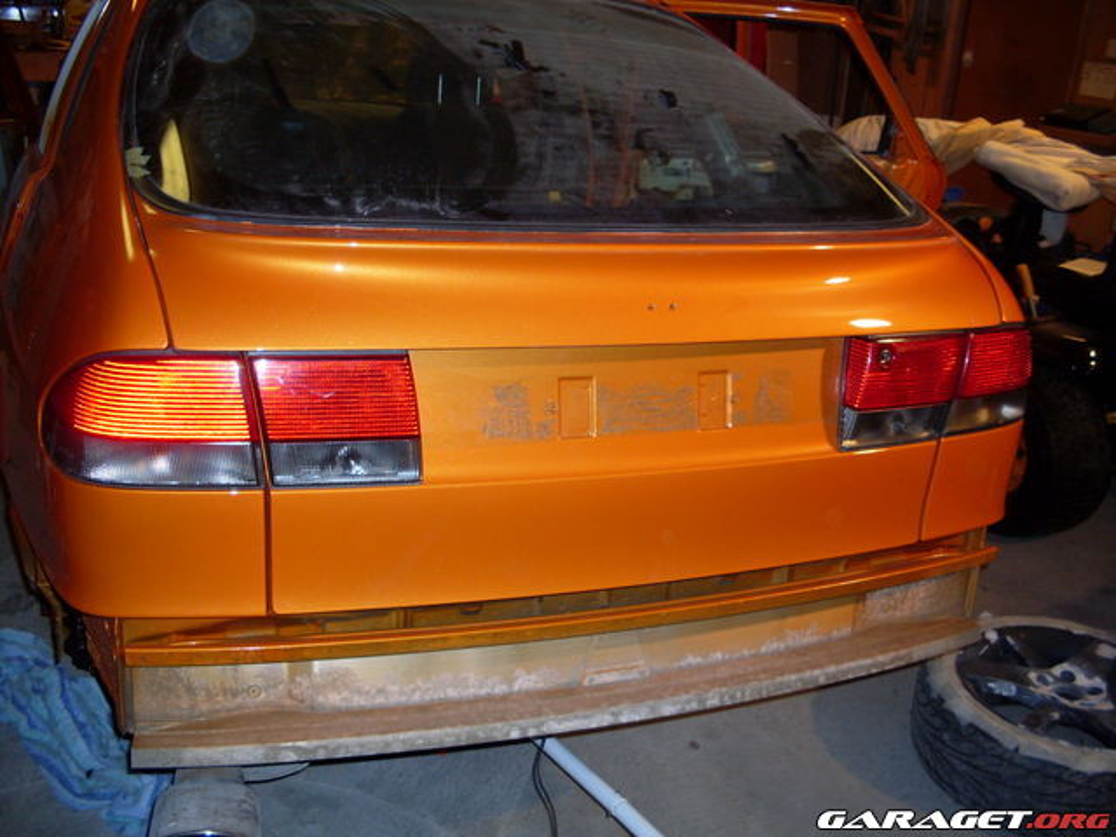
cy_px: 418
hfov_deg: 49.0
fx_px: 1225
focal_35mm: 38
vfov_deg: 37.7
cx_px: 558
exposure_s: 1/45
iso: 100
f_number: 2.8
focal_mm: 6.3
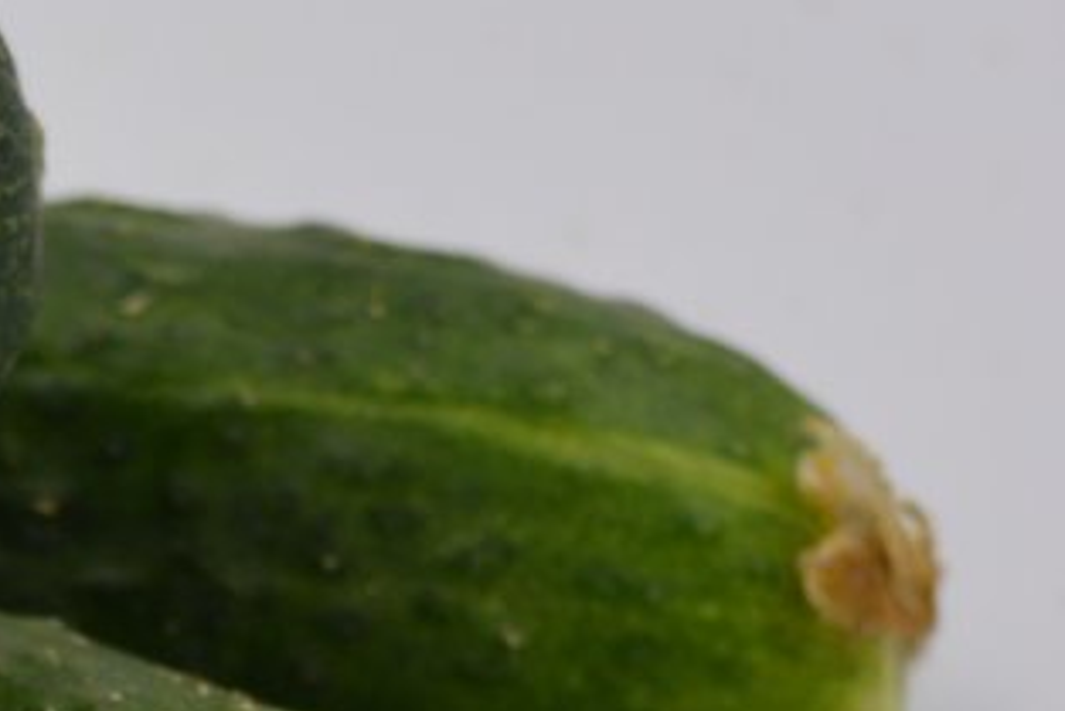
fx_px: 7251
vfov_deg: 5.6
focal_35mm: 245
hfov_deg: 8.1
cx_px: -772
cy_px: 750
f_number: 7.1
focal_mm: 32
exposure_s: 1/200
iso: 200
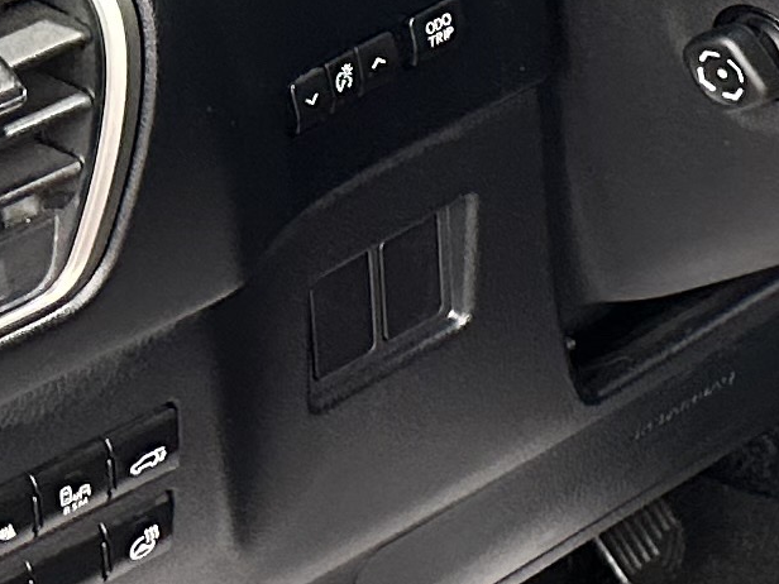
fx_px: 3533
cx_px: 1673
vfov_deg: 9.4
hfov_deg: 11.1
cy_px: 178
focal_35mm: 157
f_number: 1.78
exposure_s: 1/60
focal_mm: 6.86
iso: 500
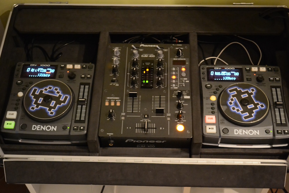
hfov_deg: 35.0
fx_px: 458
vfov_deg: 23.8
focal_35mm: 57
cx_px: 144
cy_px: 96
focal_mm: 38
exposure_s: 1/15
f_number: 5
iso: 3200
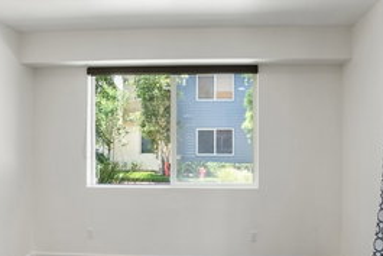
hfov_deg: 63.5
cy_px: 150
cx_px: 211
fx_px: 309
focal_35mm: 29
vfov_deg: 44.8
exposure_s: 2.5
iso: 100
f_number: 22
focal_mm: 16
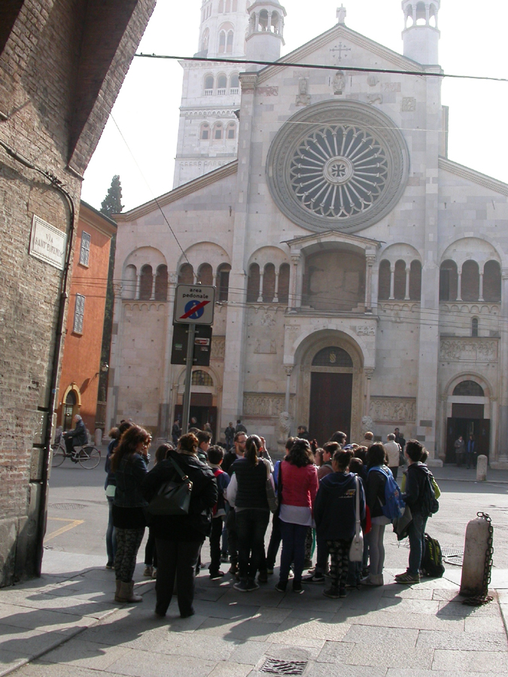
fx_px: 744
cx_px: 254
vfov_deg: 49.0
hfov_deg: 37.7
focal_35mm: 38
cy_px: 338
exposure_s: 1/260
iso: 100
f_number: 6
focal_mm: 7.85
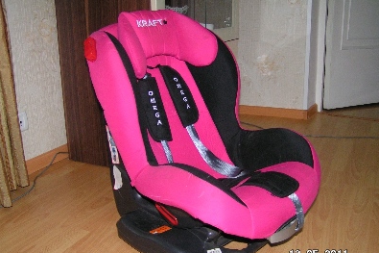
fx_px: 421
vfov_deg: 33.3
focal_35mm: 40
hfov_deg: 48.5
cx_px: 188
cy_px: 139
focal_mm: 5.8
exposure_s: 1/40
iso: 200
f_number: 2.8
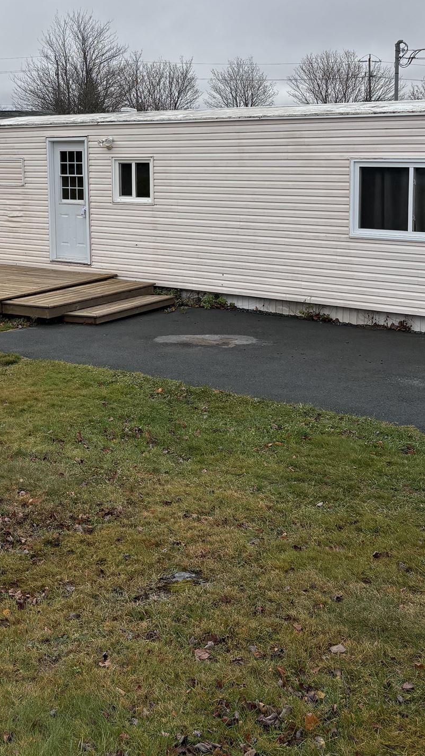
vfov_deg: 43.7
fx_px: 922
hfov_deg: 25.7
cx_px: 109
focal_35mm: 46
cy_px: 228
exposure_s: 1/2012
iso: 50
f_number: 1.6
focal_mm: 5.96
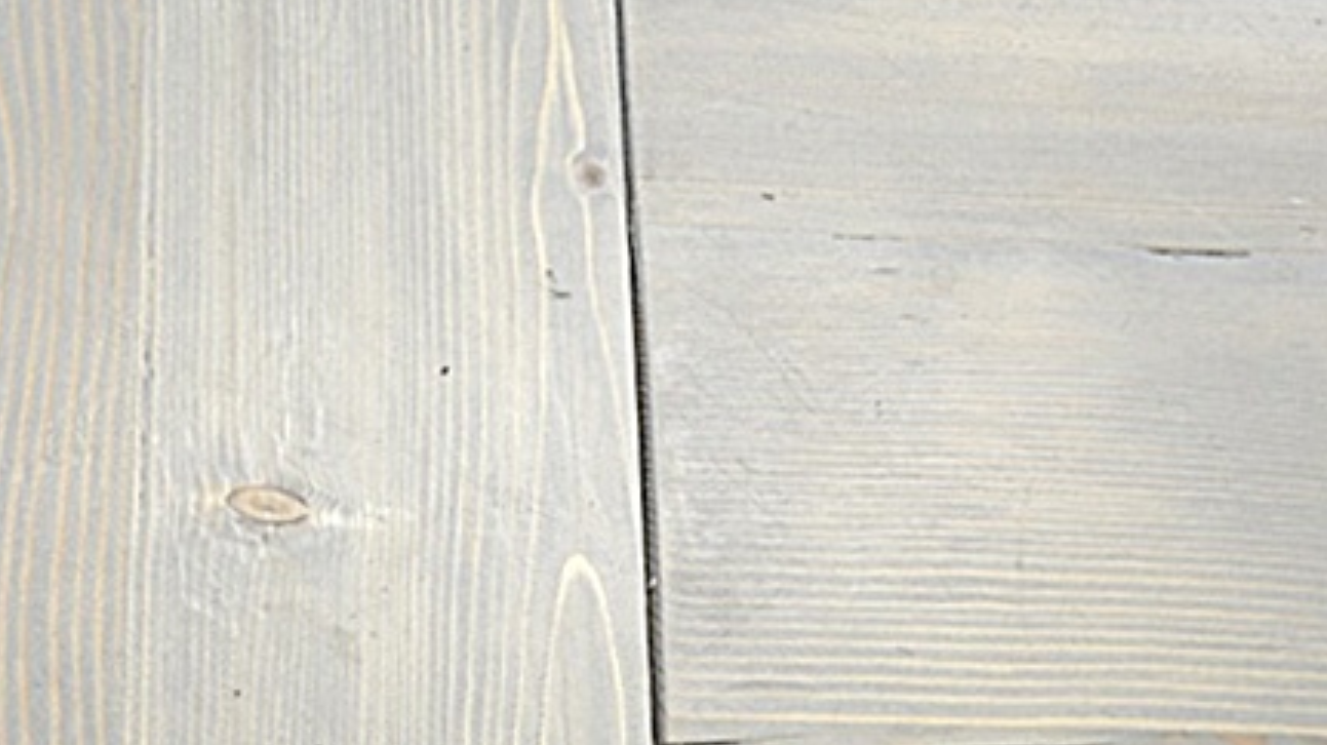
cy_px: 707
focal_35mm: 51
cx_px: 256
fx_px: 1794
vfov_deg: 22.7
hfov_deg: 39.0
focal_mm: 20
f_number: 3.8
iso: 400
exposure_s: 1/50
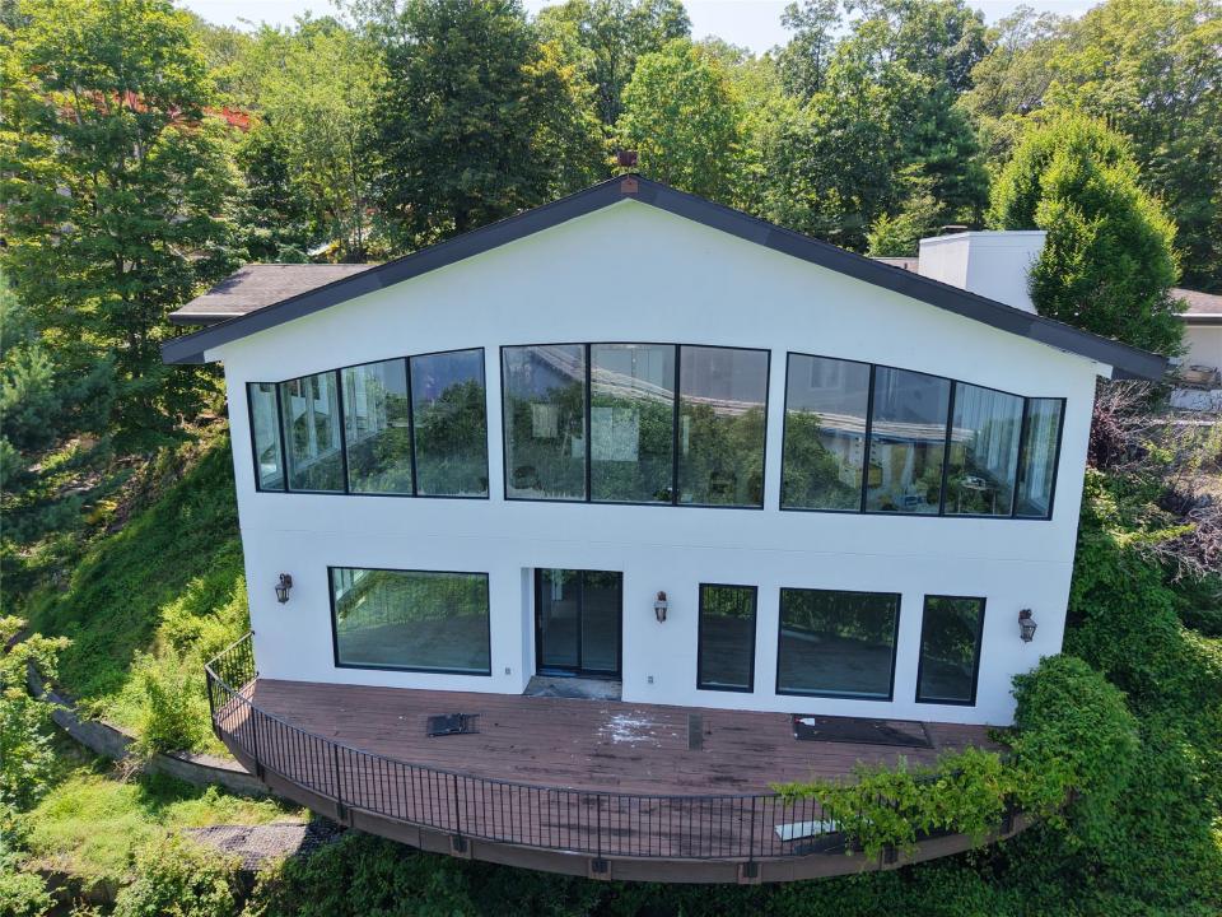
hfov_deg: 71.6
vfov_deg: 56.8
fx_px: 847
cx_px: 611
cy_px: 458
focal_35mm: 24
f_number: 1.8
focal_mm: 8.67
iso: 100
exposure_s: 1/640
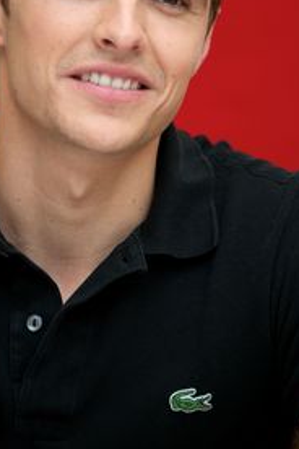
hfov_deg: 3.8
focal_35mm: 362
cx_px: 146
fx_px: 4510
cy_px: 129
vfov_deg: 5.7
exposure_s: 1/60
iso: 640
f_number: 5.6
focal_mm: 250
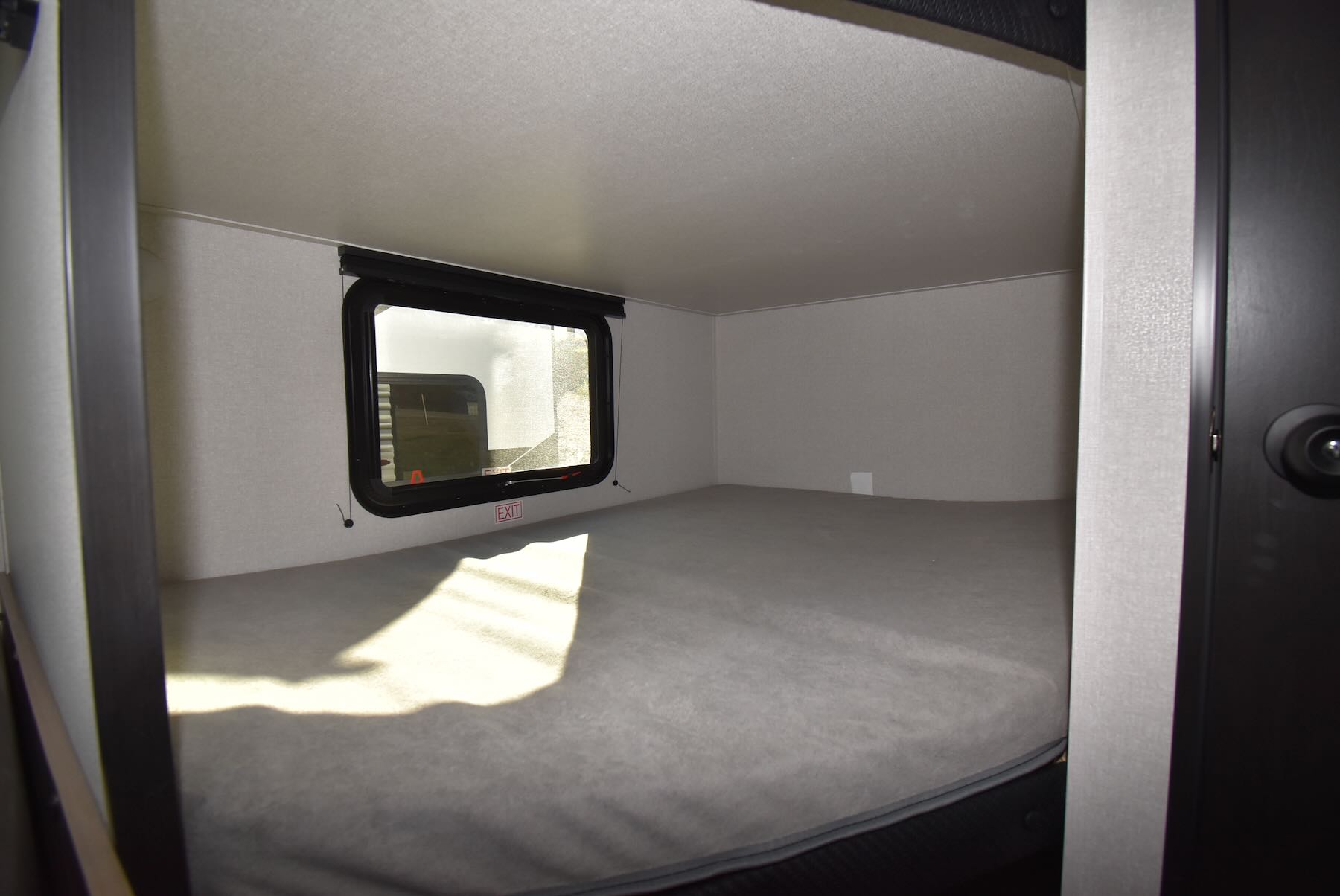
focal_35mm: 15
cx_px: 670
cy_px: 448
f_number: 5.6
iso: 560
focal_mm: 10
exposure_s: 1/125
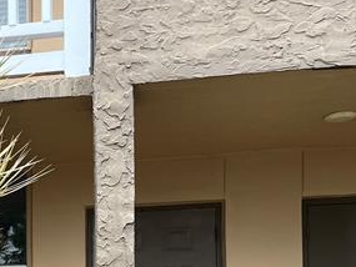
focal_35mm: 73
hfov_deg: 24.1
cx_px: -79
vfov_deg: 18.9
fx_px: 751
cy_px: 337
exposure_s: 1/992
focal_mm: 5.1
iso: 50
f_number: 1.6
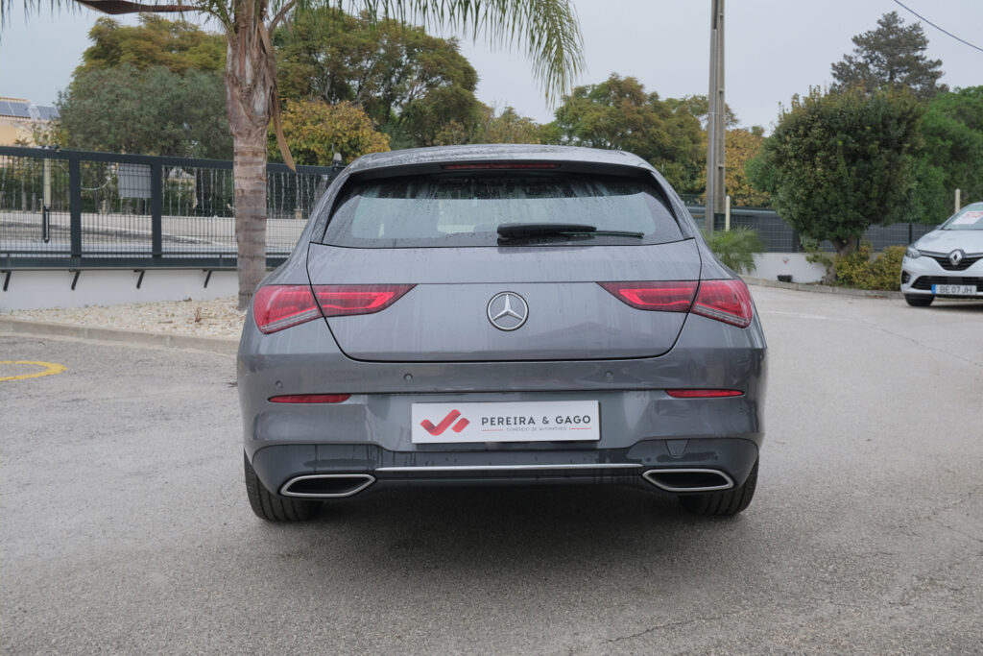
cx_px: 492
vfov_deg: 36.9
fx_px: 983
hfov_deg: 53.1
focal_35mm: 36
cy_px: 328
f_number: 8
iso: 400
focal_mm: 24.2
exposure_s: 1/100
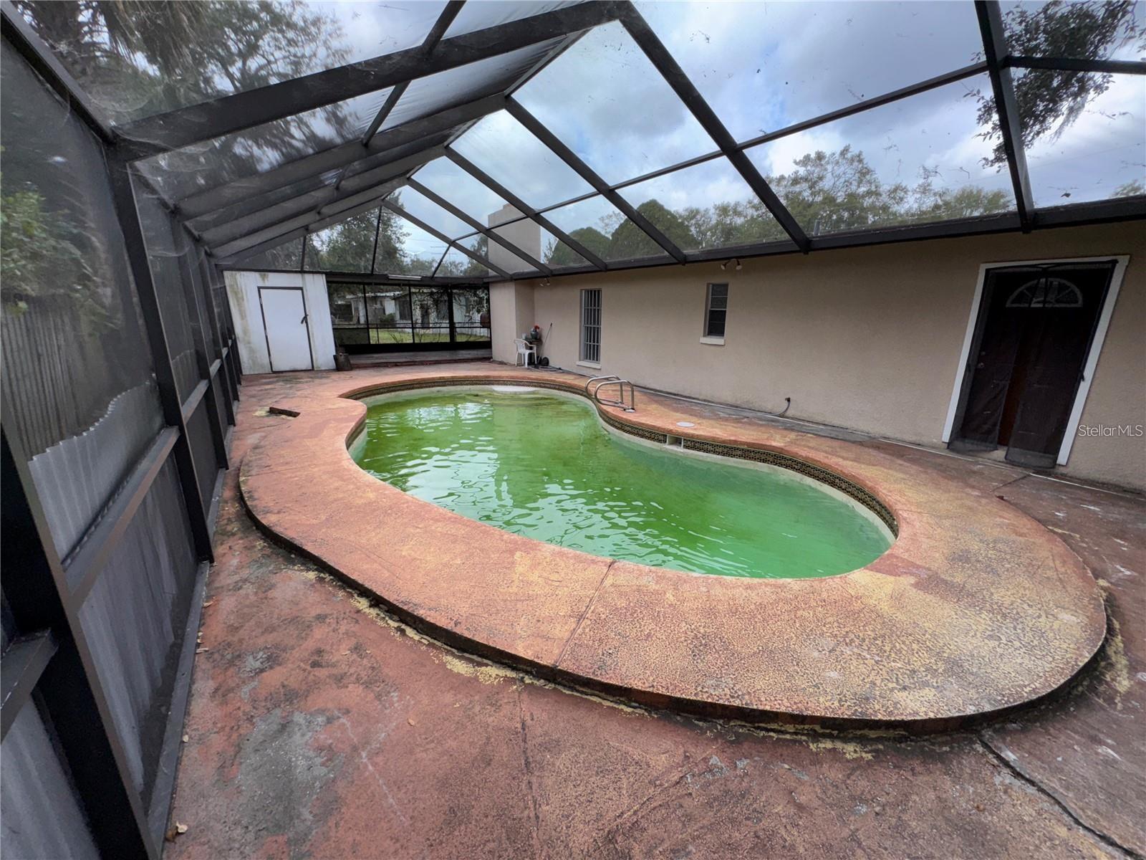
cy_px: 430
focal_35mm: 14
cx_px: 573
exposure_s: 1/381
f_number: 2.2
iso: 32
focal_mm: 2.22
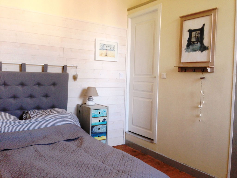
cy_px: 89
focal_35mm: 33
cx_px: 118
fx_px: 226
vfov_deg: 42.9
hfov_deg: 55.4
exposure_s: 1/20
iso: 80
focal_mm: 4.12
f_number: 2.4
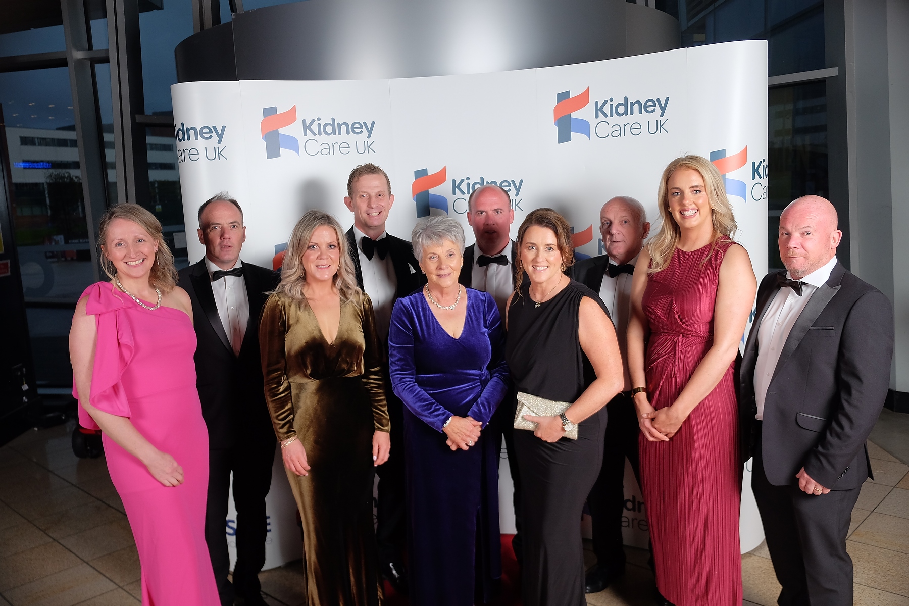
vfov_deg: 42.3
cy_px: 303
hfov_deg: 60.3
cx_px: 454
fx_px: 783
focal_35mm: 31
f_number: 3.6
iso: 400
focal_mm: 20.5
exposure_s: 1/180
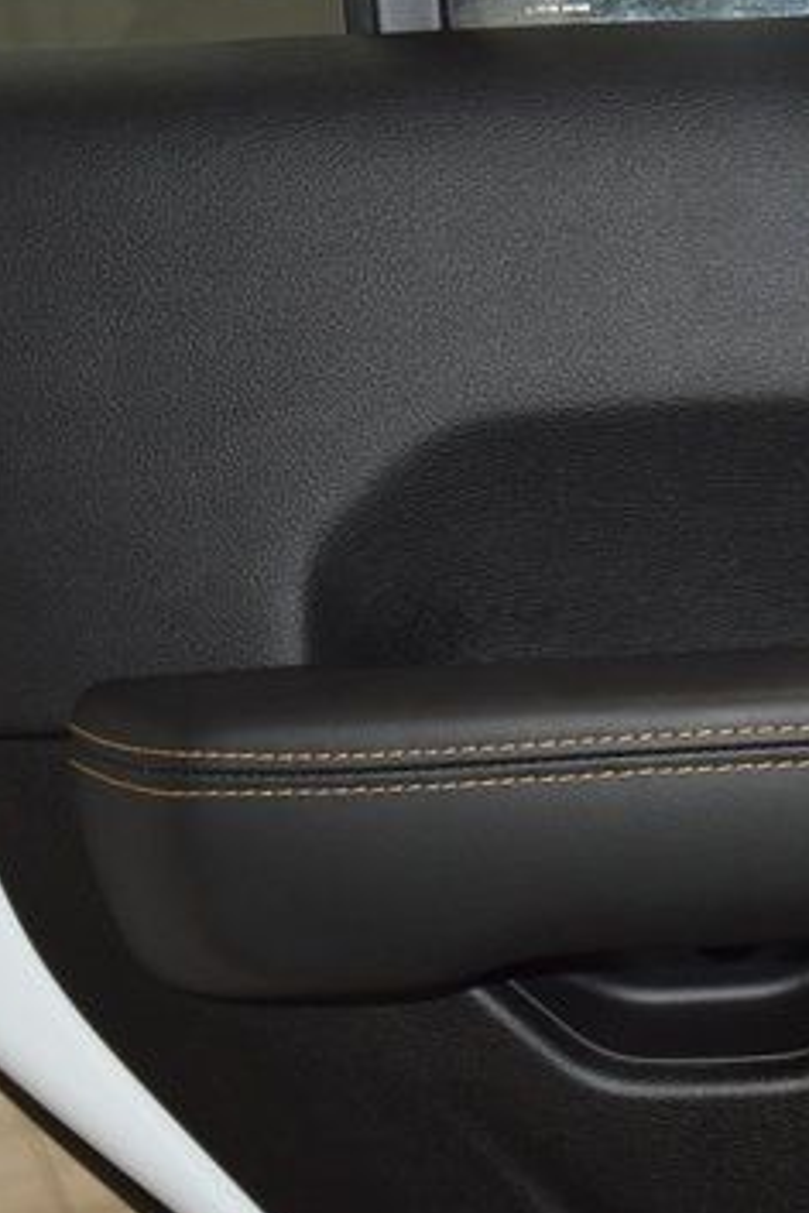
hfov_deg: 19.4
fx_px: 2289
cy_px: 684
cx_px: 843
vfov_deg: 29.7
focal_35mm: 68
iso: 1250
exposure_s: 1/125
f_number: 3.8
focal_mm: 25
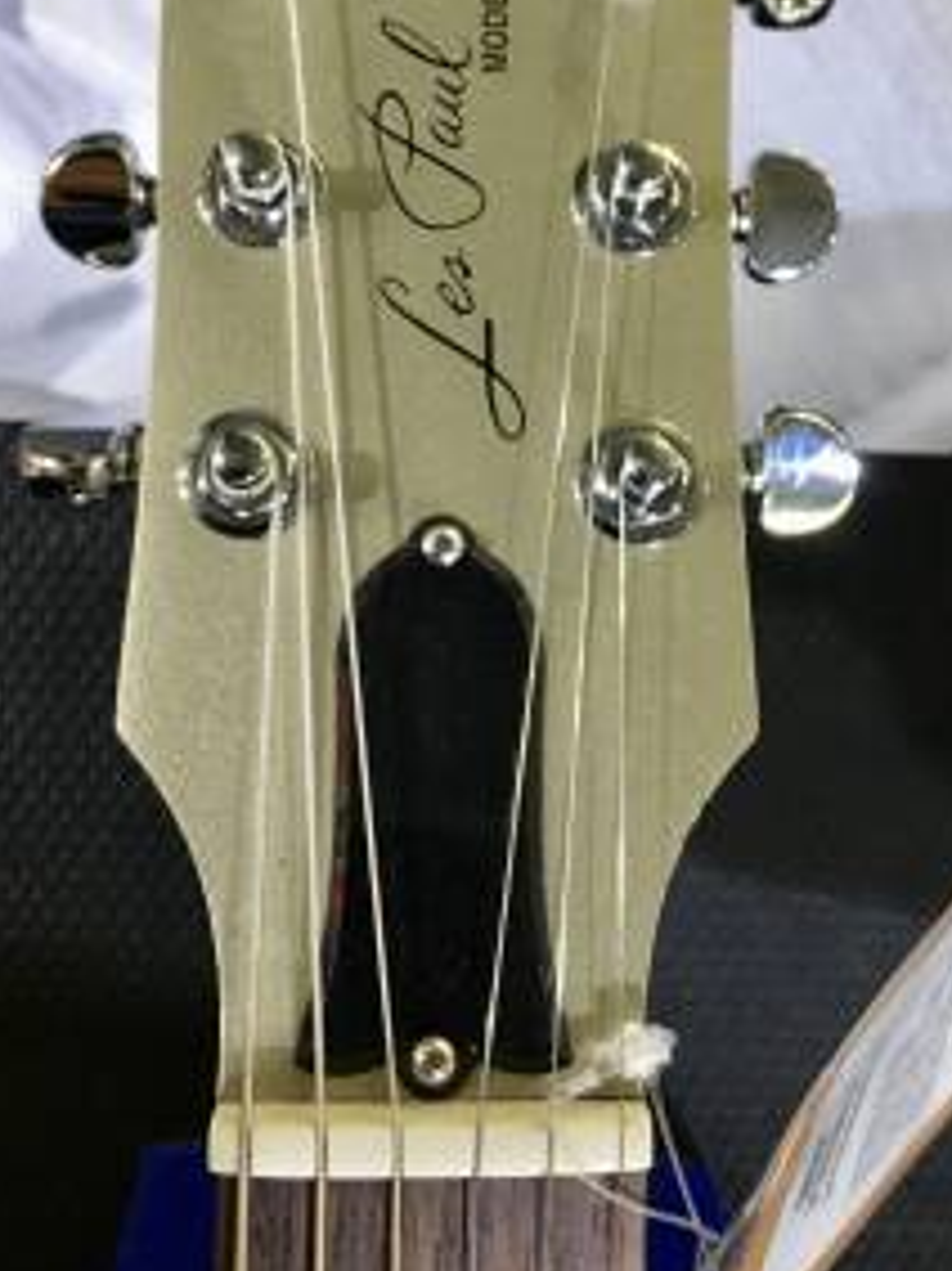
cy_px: 391
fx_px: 1505
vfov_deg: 44.9
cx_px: 503
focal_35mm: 41
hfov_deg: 35.1
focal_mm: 4.15
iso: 200
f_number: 2.2
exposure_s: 1/20
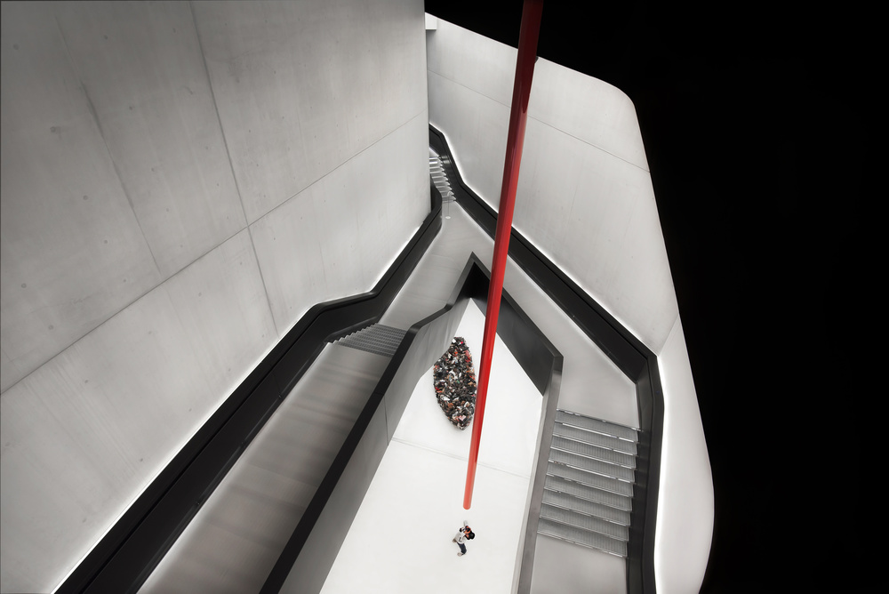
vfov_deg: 73.8
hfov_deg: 96.7
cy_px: 297
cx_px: 444
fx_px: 395
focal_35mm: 16
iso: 320
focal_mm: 16
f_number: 4
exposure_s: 1/60
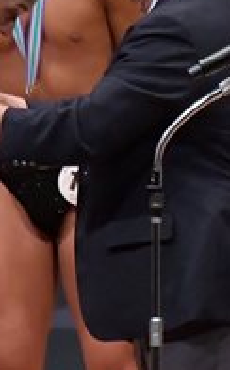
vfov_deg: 1.8
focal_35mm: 1150
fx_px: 11568
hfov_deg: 1.1
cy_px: 278
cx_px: 97
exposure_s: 1/400
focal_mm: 190
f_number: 5.6
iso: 6400
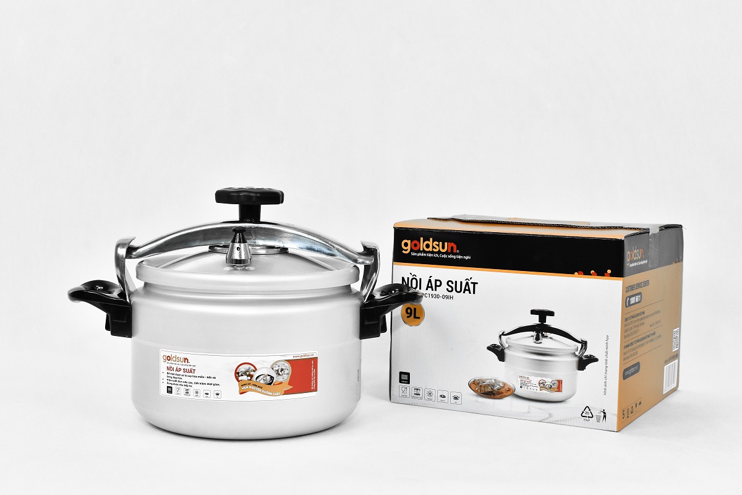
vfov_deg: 25.8
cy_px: 248
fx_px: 1082
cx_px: 371
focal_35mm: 52
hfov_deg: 37.9
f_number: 8
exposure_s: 1/60
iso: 280
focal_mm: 35
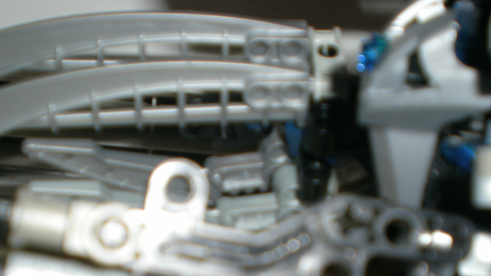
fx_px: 937
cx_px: 257
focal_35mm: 72
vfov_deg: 16.4
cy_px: 271
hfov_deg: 29.3
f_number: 3.5
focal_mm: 7.4
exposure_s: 1/60
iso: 50
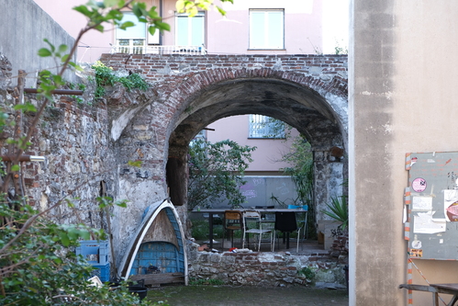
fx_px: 687
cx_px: 229
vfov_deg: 25.1
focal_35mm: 54
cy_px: 153
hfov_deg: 36.9
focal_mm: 35.8
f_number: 3.6
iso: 80
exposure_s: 1/42
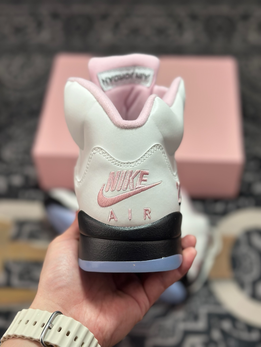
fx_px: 483
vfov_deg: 39.7
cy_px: 174
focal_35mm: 48
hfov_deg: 30.3
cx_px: 130
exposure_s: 1/1272
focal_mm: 6.86
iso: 80
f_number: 1.78
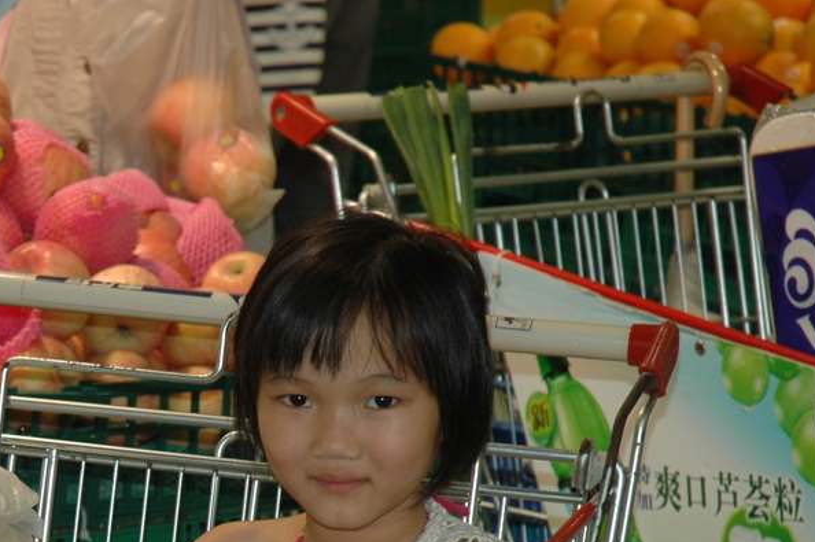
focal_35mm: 212
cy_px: 523
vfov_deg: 6.5
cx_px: 86
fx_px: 4795
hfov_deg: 9.7
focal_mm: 70
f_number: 4.5
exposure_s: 1/60
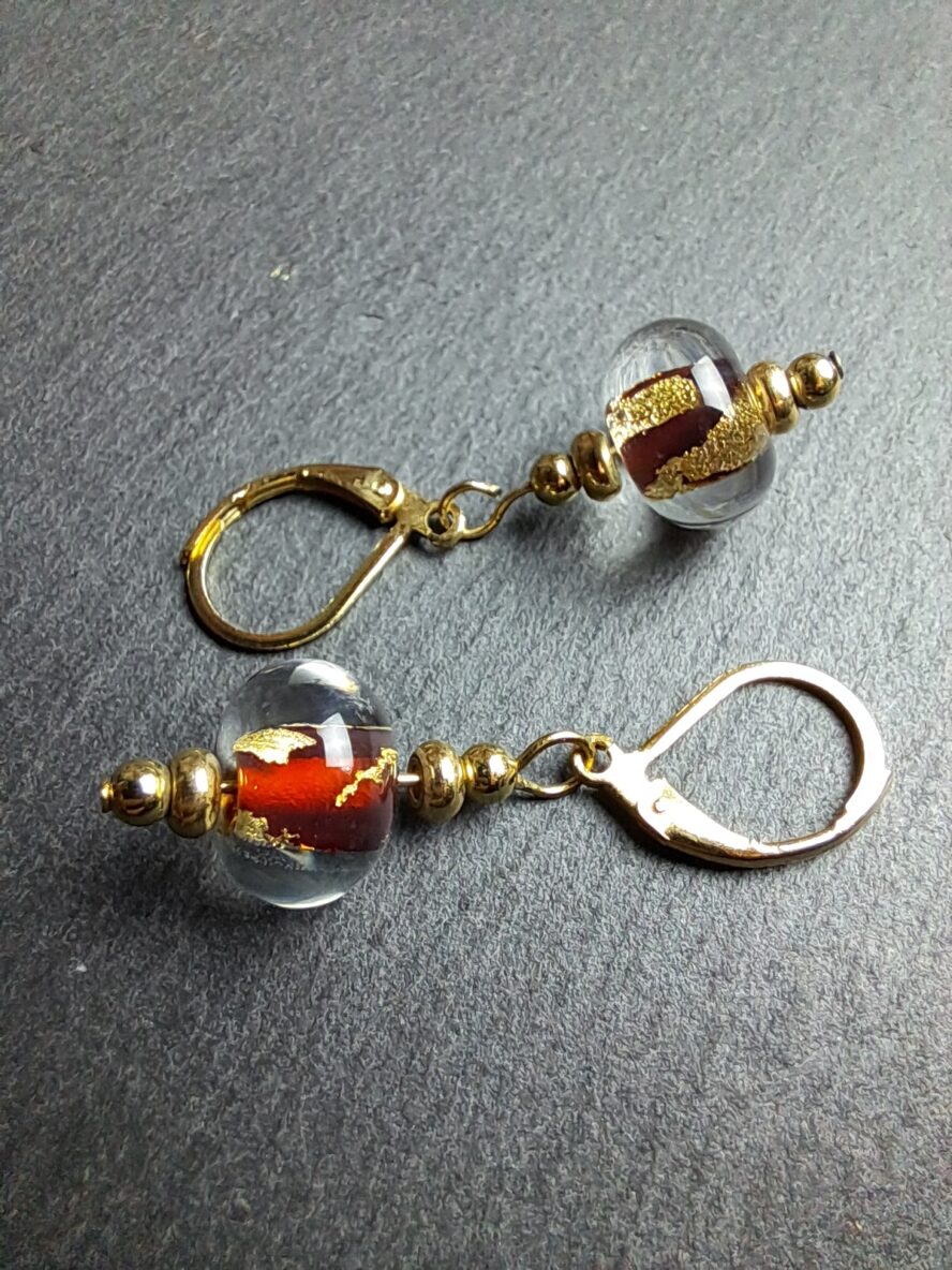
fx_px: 953
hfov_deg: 53.1
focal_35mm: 26
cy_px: 635
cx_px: 476
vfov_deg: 67.3
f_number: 2.4
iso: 80
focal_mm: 2.13
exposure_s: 1/33
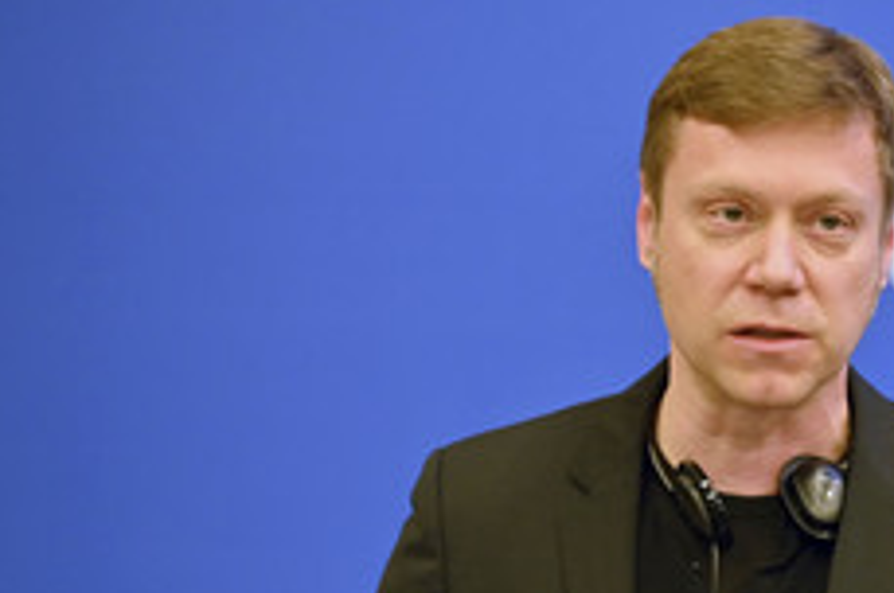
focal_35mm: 276
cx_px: 771
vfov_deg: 5.0
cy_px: 550
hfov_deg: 7.5
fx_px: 6844
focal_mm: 140
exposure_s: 1/160
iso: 640
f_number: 2.8
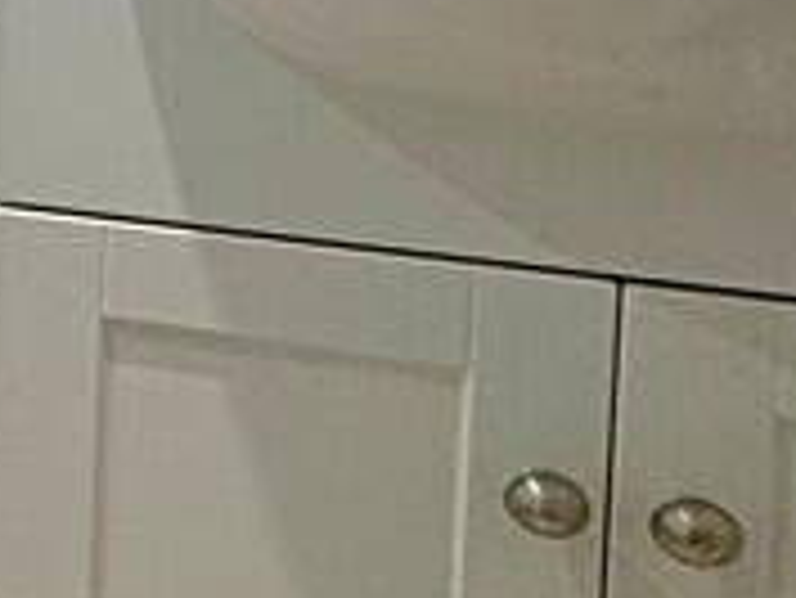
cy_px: -144
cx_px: -1079
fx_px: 1864
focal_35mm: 81
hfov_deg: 15.1
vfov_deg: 17.3
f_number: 2.2
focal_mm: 2.22
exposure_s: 1/100
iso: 125
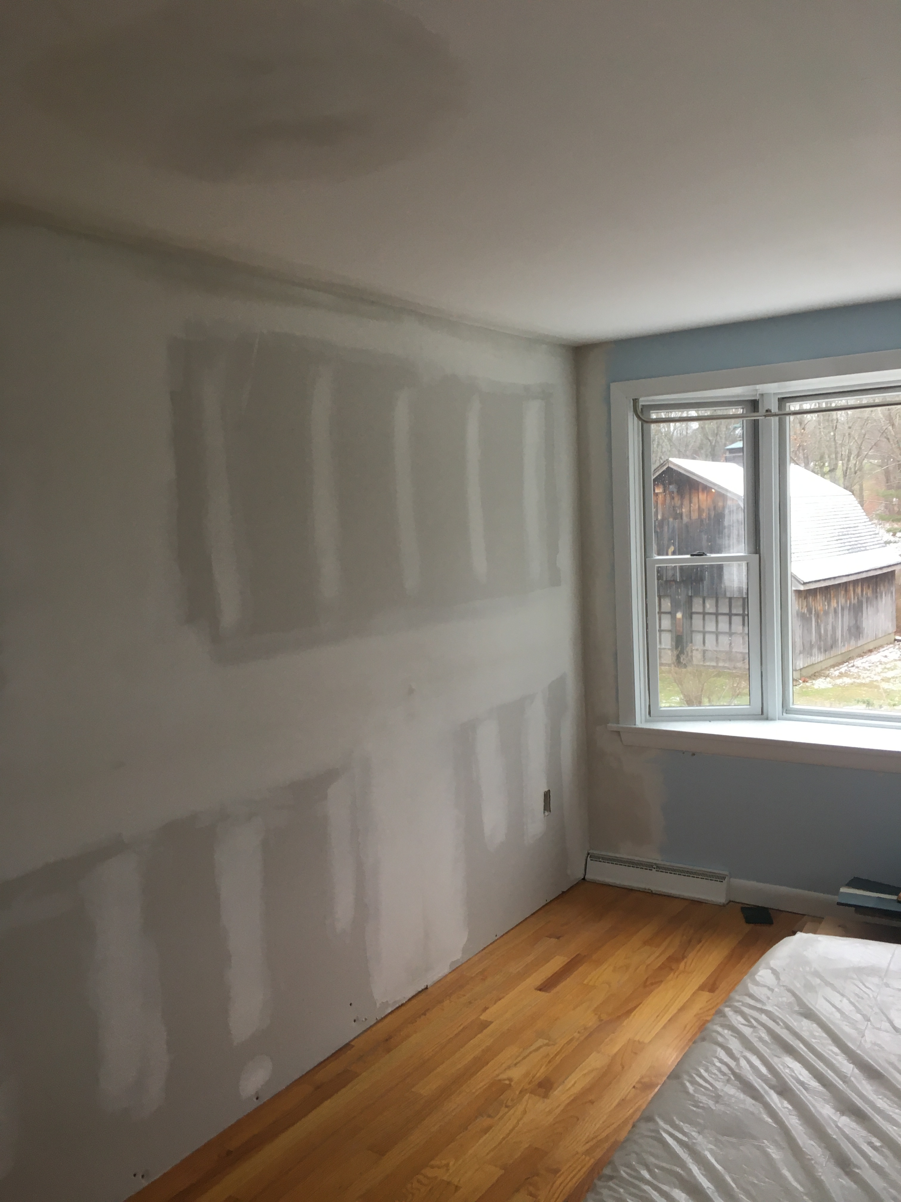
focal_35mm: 29
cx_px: 450
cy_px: 601
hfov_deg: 48.2
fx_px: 1006
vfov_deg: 61.7
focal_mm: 4.15
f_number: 2.2
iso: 50
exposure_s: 1/30
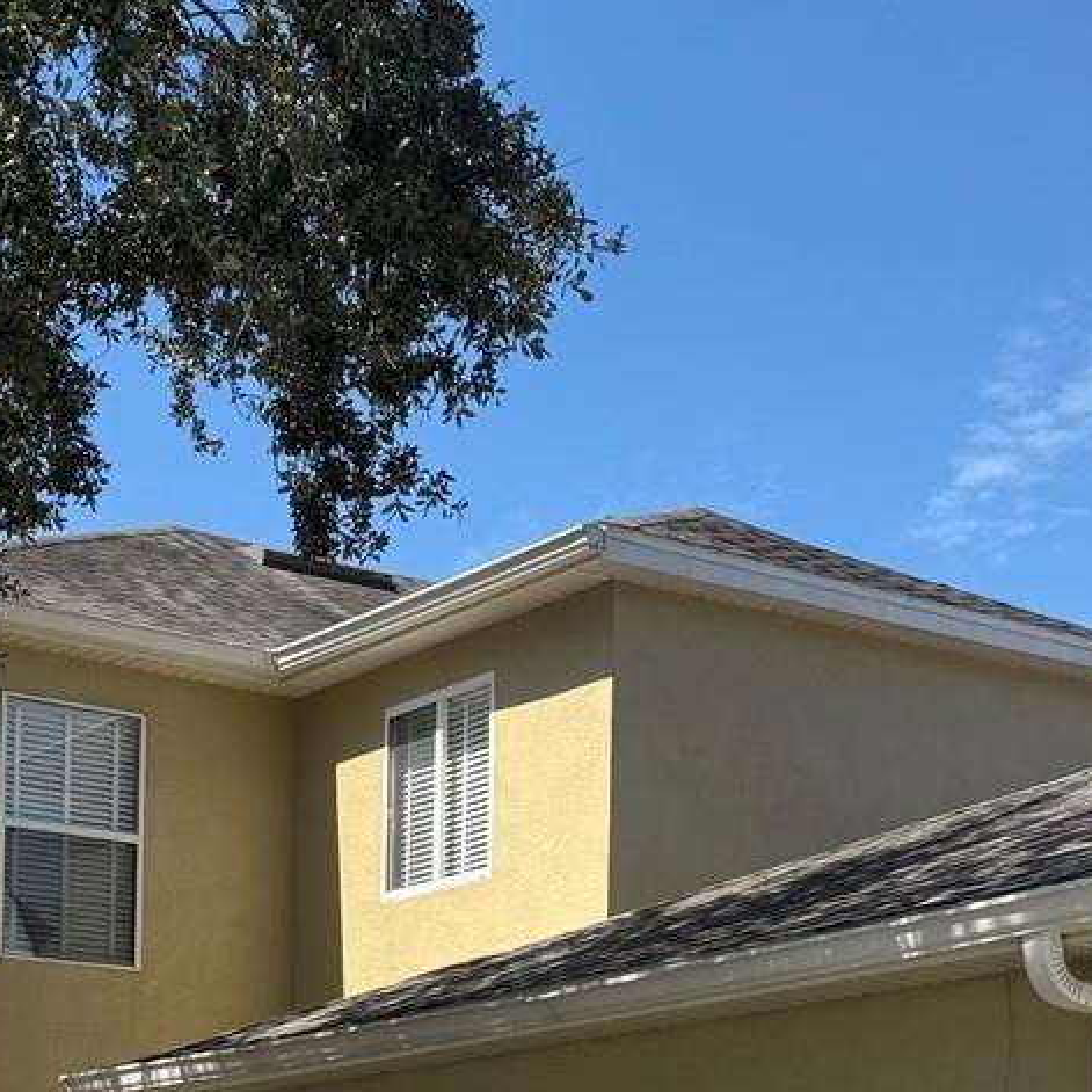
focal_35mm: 72
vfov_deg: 23.1
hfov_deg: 24.0
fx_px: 2570
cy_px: 1076
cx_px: 640
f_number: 1.78
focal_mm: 6.76
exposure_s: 1/2801
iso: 80
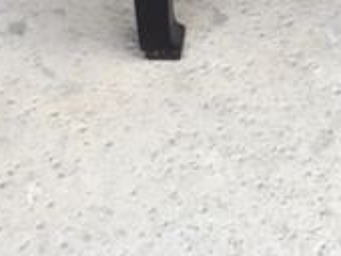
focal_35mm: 109
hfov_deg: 17.5
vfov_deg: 12.6
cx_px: 357
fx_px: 1075
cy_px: -176
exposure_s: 1/120
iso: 50
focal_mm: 4.15
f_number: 2.2
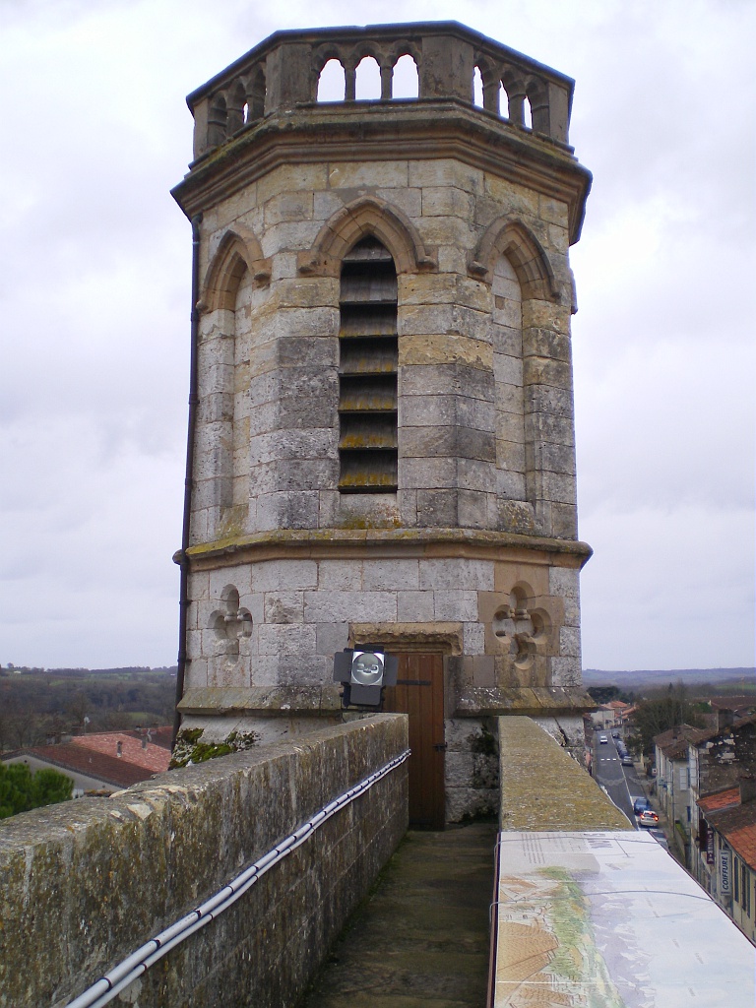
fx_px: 1107
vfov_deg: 49.0
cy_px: 504
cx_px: 378
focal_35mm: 38
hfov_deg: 37.7
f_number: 3.1
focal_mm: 6.3
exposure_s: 1/60
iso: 80
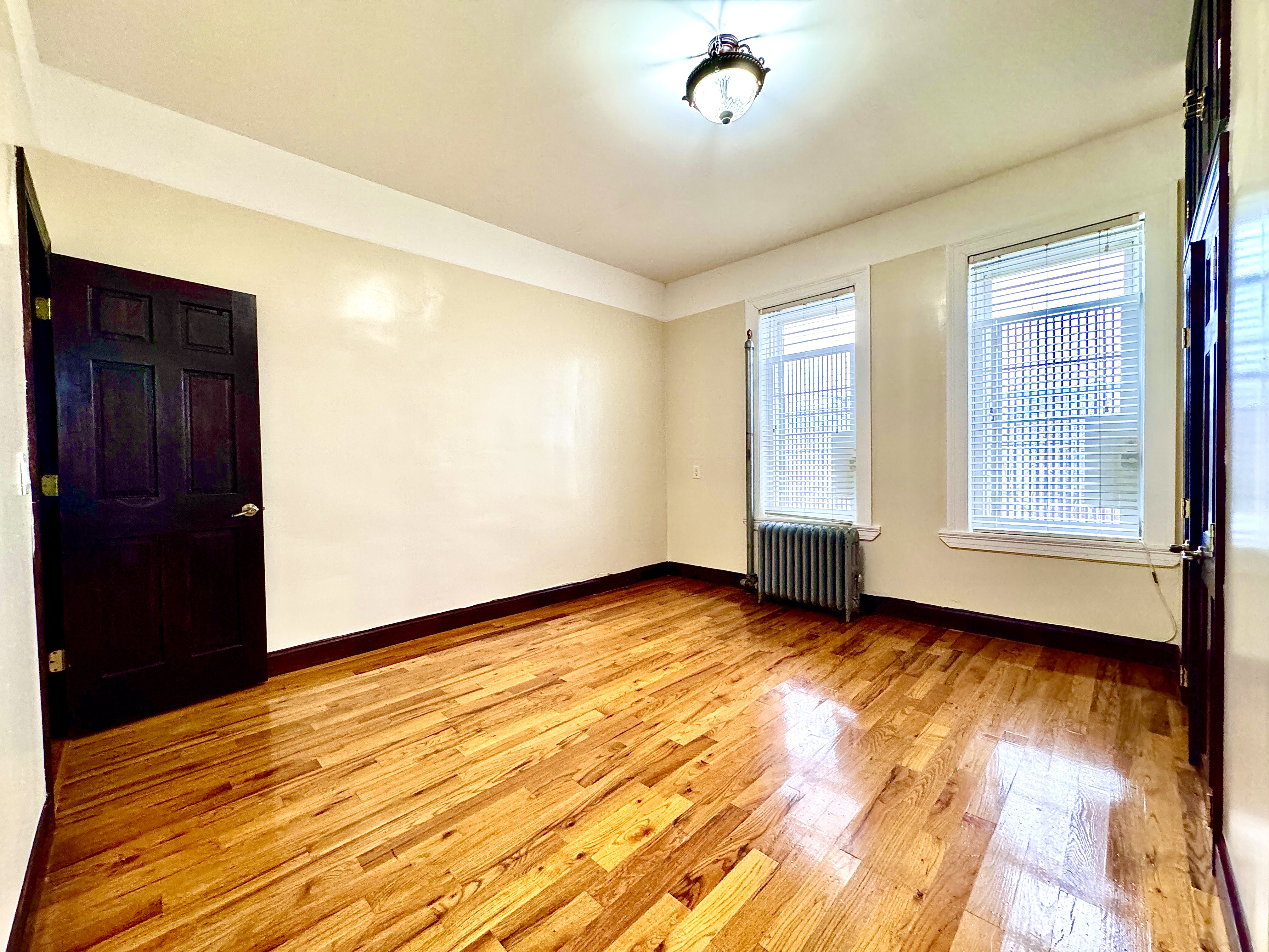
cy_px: 476
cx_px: 634
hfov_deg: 102.1
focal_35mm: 14
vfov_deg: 85.7
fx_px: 513
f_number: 2.2
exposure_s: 1/60
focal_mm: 2.22
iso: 320
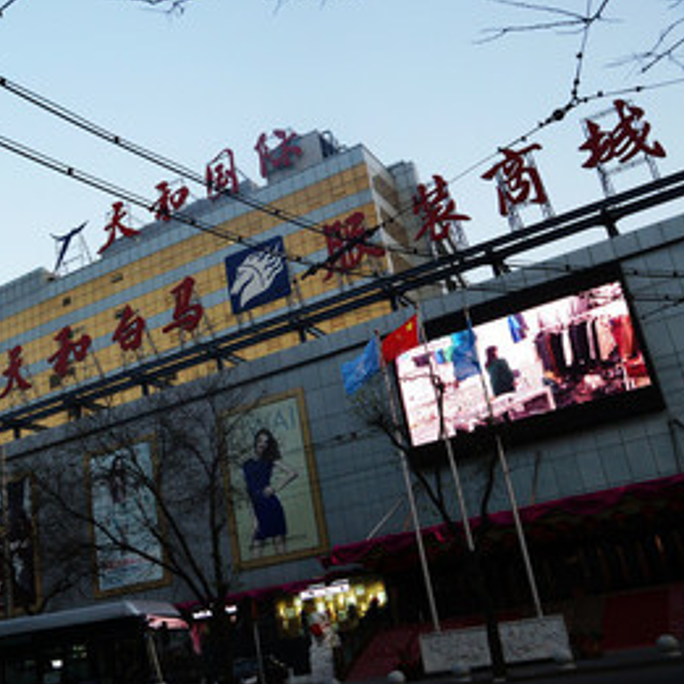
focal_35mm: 39
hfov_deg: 41.9
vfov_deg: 42.8
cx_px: 199
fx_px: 872
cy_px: 338
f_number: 5
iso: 800
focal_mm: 20
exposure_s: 1/160
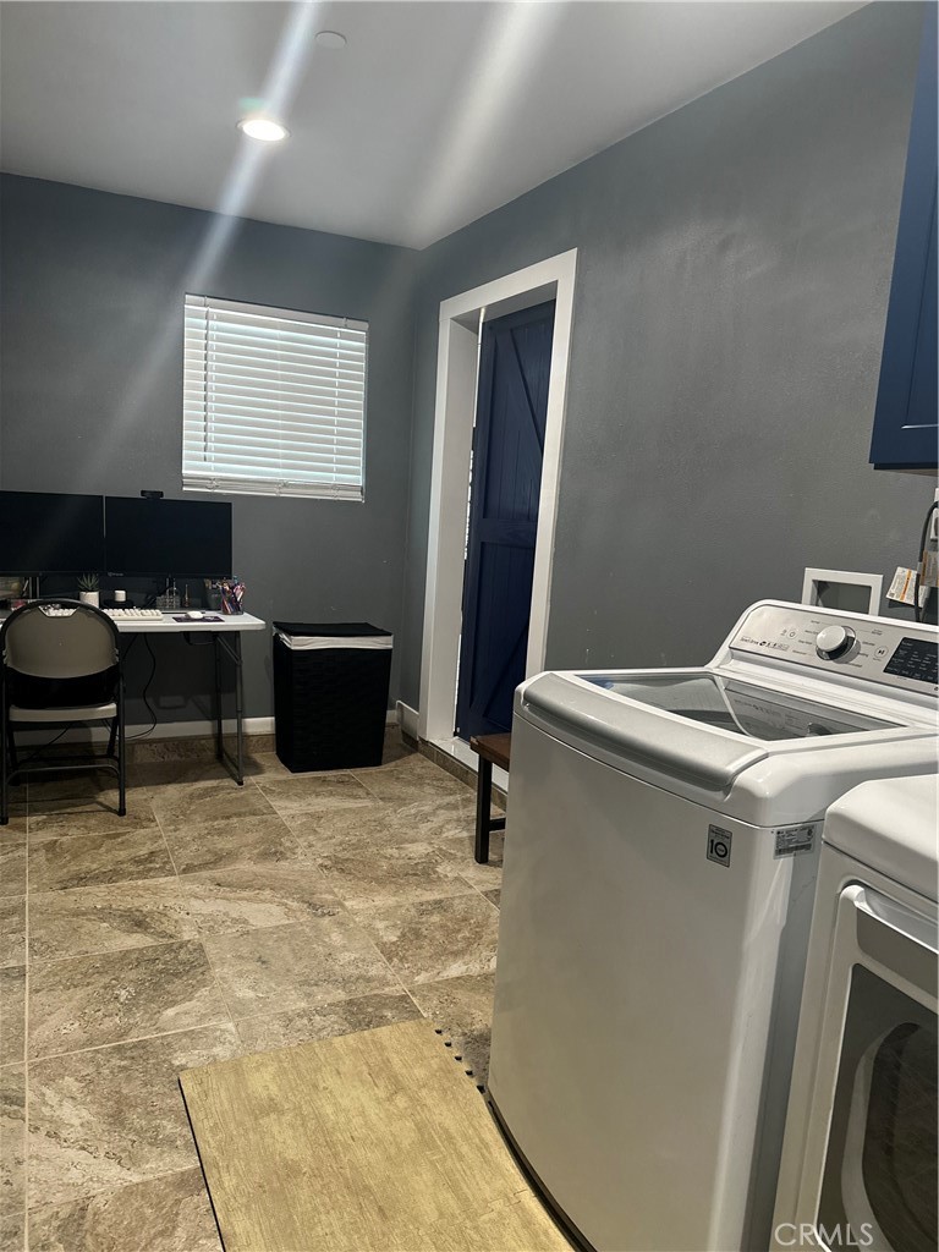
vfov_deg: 71.6
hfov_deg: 56.8
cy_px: 626
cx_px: 470
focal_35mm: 24
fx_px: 868
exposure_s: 1/60
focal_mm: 6.86
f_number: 1.78
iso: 320
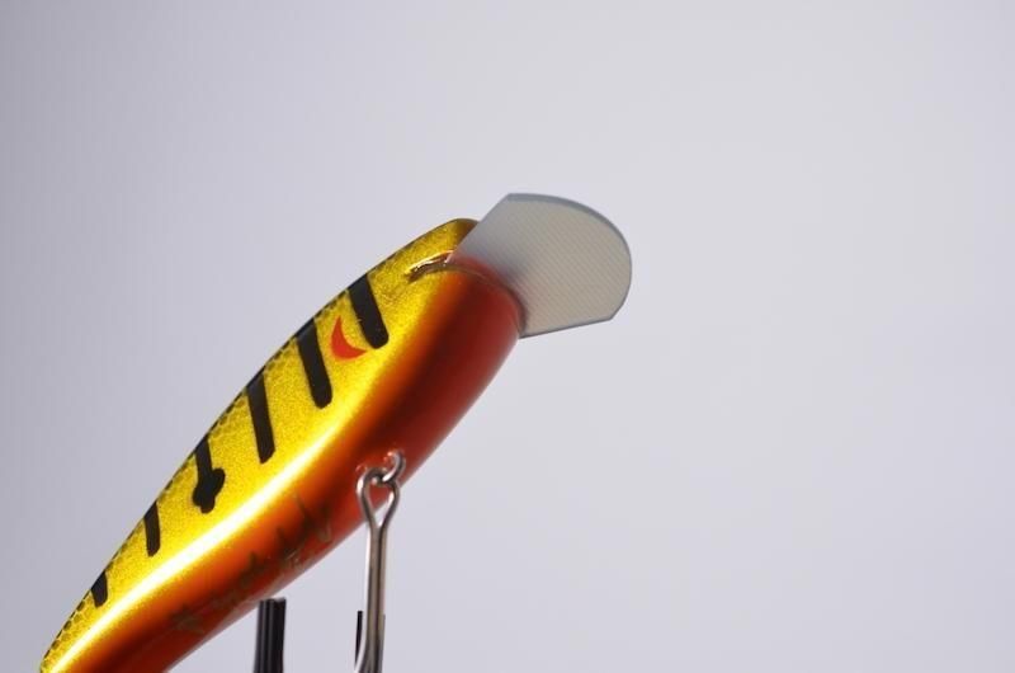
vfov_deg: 22.5
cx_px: 508
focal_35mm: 60
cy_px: 336
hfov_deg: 33.5
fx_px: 1688
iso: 800
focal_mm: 40
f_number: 5.6
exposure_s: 1/125
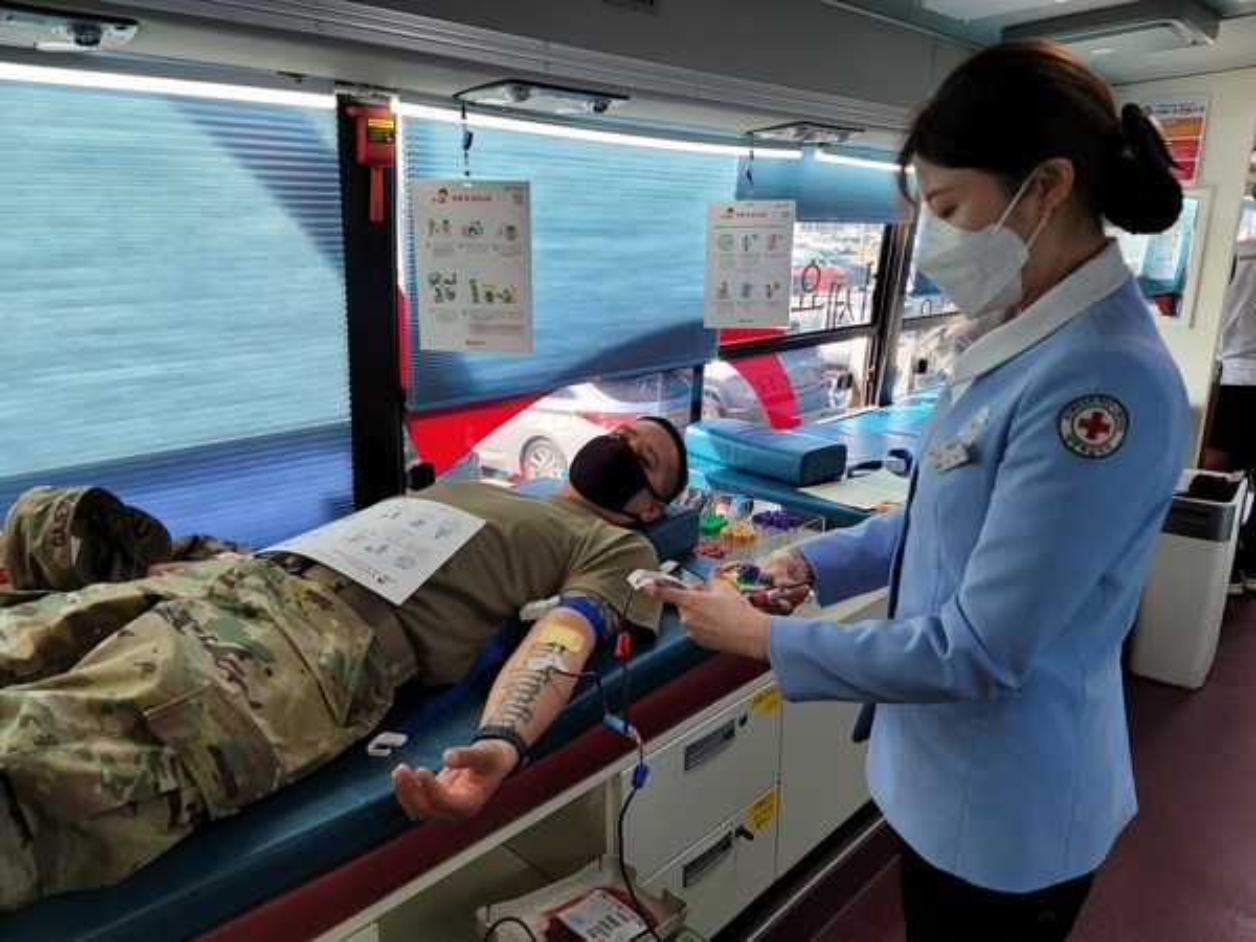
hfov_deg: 69.4
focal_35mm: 25
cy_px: 471
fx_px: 907
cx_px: 628
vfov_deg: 54.9
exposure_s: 1/119
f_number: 1.8
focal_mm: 7
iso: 50
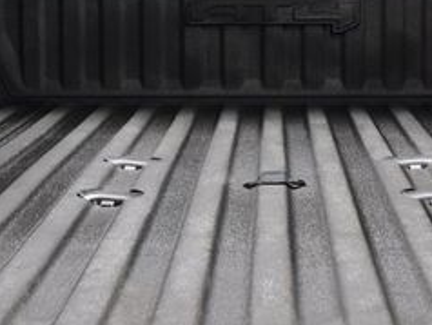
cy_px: 46
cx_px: 272
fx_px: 1162
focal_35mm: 93
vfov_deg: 15.8
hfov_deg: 21.0
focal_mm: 24
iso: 1000
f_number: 6.3
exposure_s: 1/15
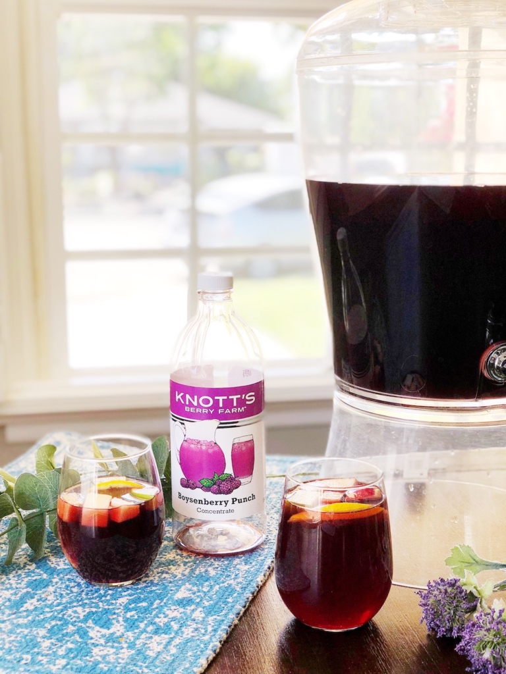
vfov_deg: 36.8
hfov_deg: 28.0
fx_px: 1013
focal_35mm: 52
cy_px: 337
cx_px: 253
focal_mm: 6
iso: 16
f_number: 2.4
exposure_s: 1/121
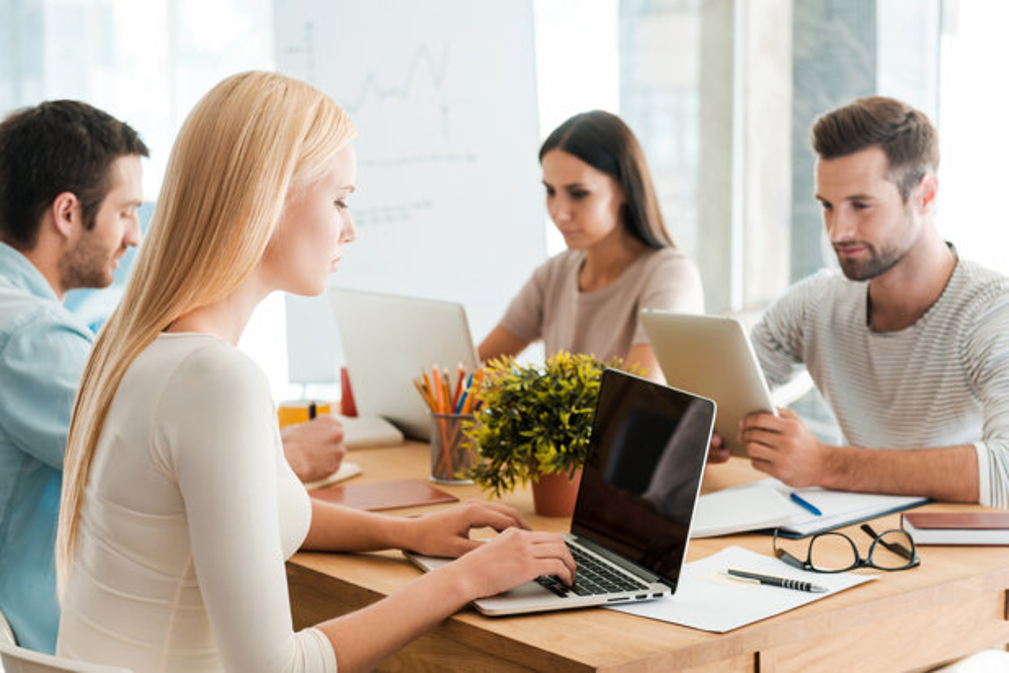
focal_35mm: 70
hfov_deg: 28.8
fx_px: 1962
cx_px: 504
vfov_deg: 19.5
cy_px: 336
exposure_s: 1/40
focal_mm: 70
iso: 320
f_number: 3.5
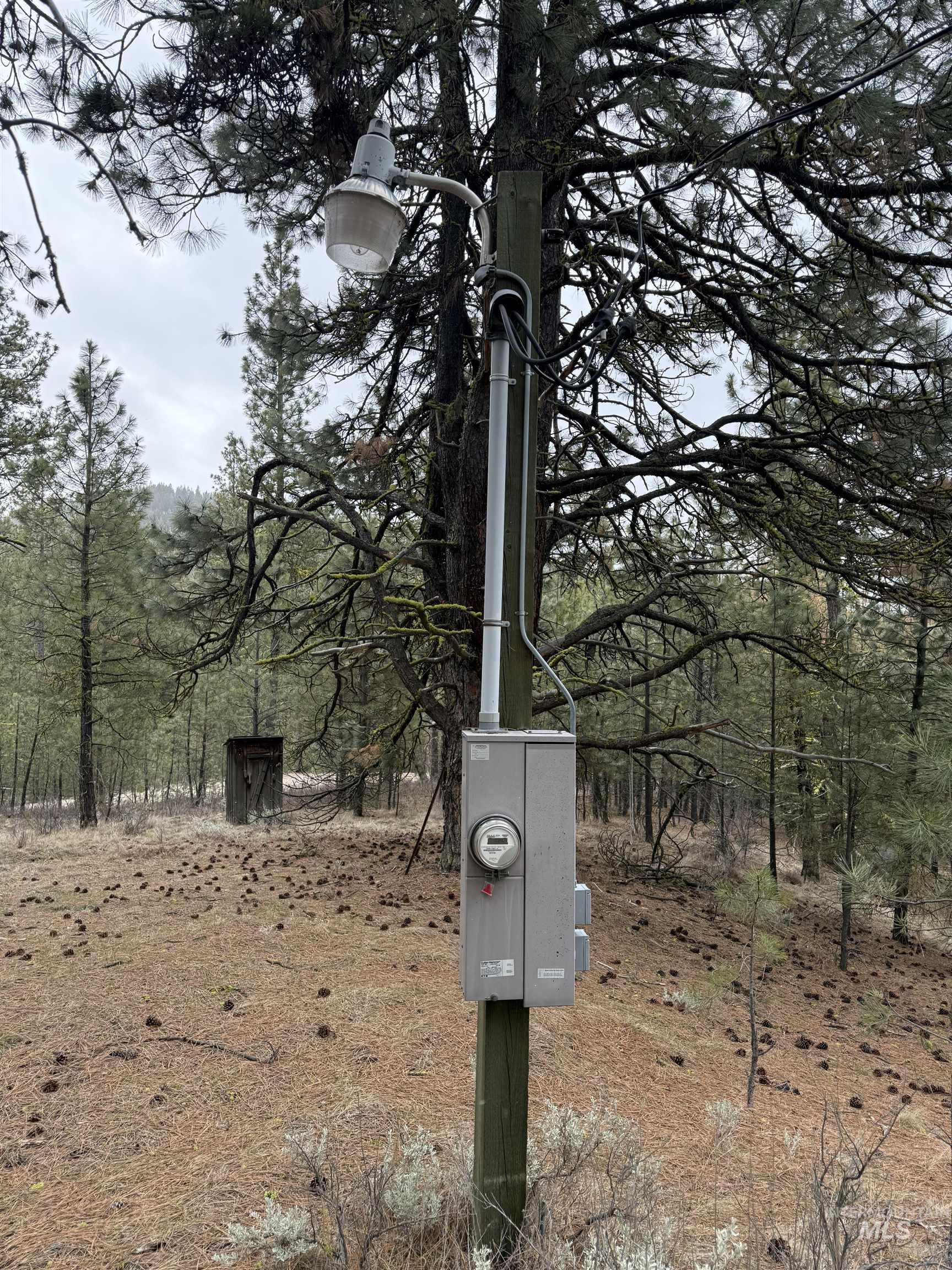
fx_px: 880
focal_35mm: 24
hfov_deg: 56.8
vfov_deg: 71.6
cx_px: 476
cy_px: 635
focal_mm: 6.76
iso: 100
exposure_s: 1/677
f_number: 1.78
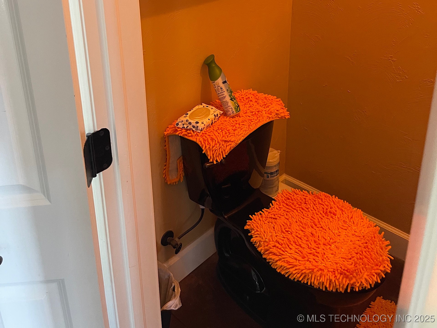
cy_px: 164
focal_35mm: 25
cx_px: 218
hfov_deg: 69.4
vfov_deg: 54.9
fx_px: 316
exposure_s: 1/60
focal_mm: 5.1
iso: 400
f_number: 1.6
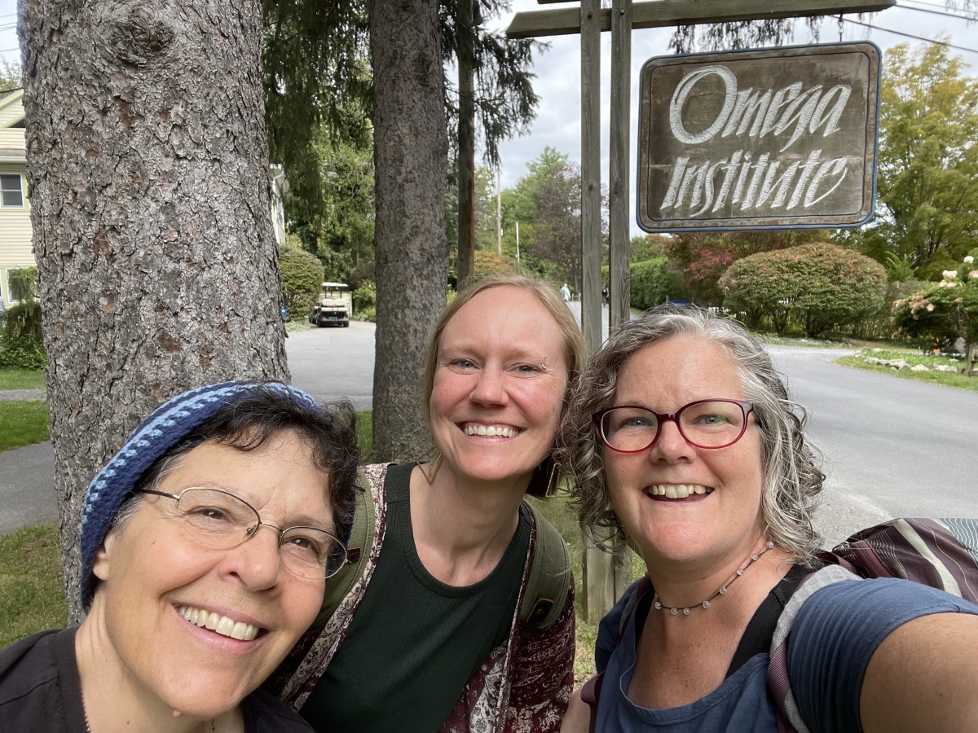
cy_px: 366
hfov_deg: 73.9
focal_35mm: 23
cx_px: 489
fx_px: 650
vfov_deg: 58.9
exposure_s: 1/254
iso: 25
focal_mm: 2.71
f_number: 2.2
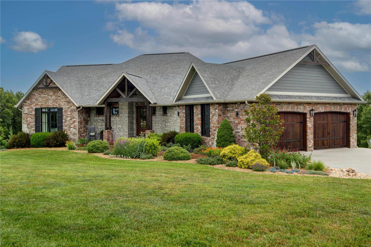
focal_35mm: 35
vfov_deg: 37.8
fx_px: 361
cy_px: 124
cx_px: 186
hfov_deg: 54.4
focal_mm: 35
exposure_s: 1/60
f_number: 6.7
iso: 100
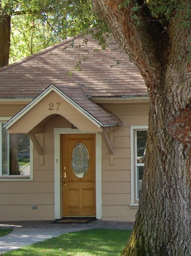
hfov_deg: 13.8
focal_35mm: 103
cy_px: 84
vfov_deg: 19.0
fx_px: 759
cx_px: 253
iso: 400
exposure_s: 1/125
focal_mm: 24
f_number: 5.6
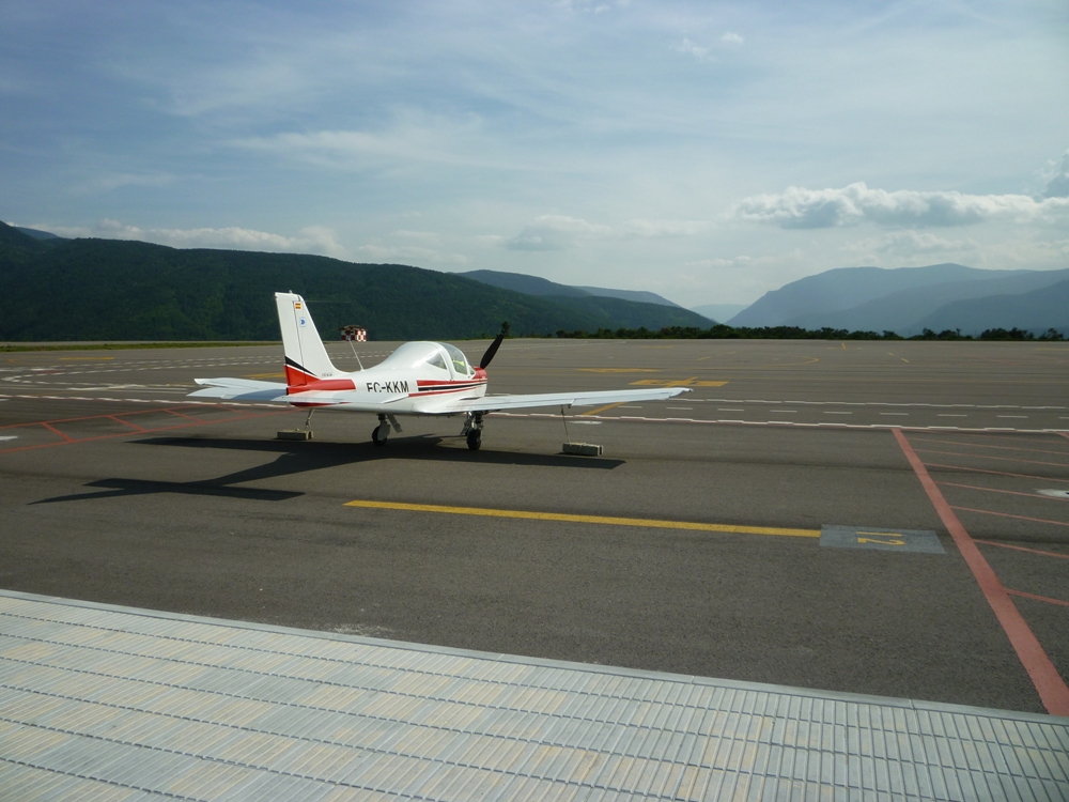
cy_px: 401
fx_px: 896
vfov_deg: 48.2
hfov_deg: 61.7
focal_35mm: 29
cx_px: 534
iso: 80
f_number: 5
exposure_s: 1/800
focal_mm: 5.2
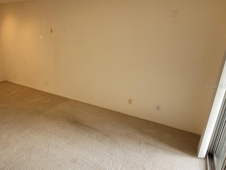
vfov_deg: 63.5
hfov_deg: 71.1
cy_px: 86
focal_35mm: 21
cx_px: 45
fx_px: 137
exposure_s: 1/60
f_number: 2.2
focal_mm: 1.74
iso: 160
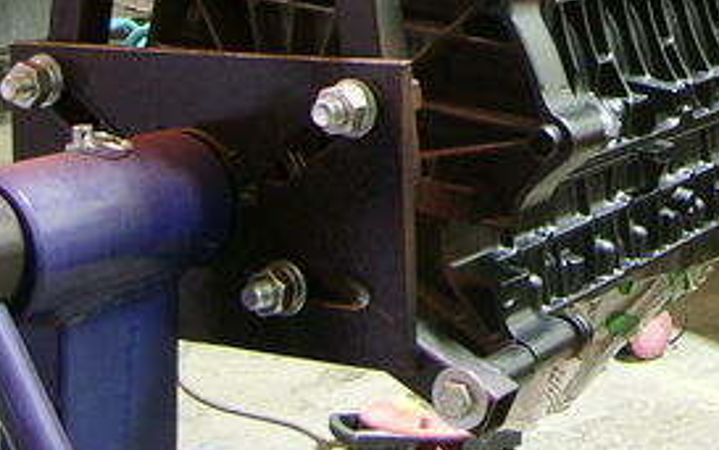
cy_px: -150
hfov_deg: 23.1
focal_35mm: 87
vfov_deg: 14.4
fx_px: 1706
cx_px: 666
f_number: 2.8
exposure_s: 2
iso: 100
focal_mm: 5.95
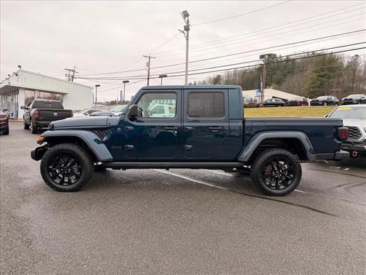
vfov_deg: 56.8
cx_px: 183
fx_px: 254
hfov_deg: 71.6
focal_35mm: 24
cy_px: 138
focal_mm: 6.76
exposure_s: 1/421
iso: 80
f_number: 1.78
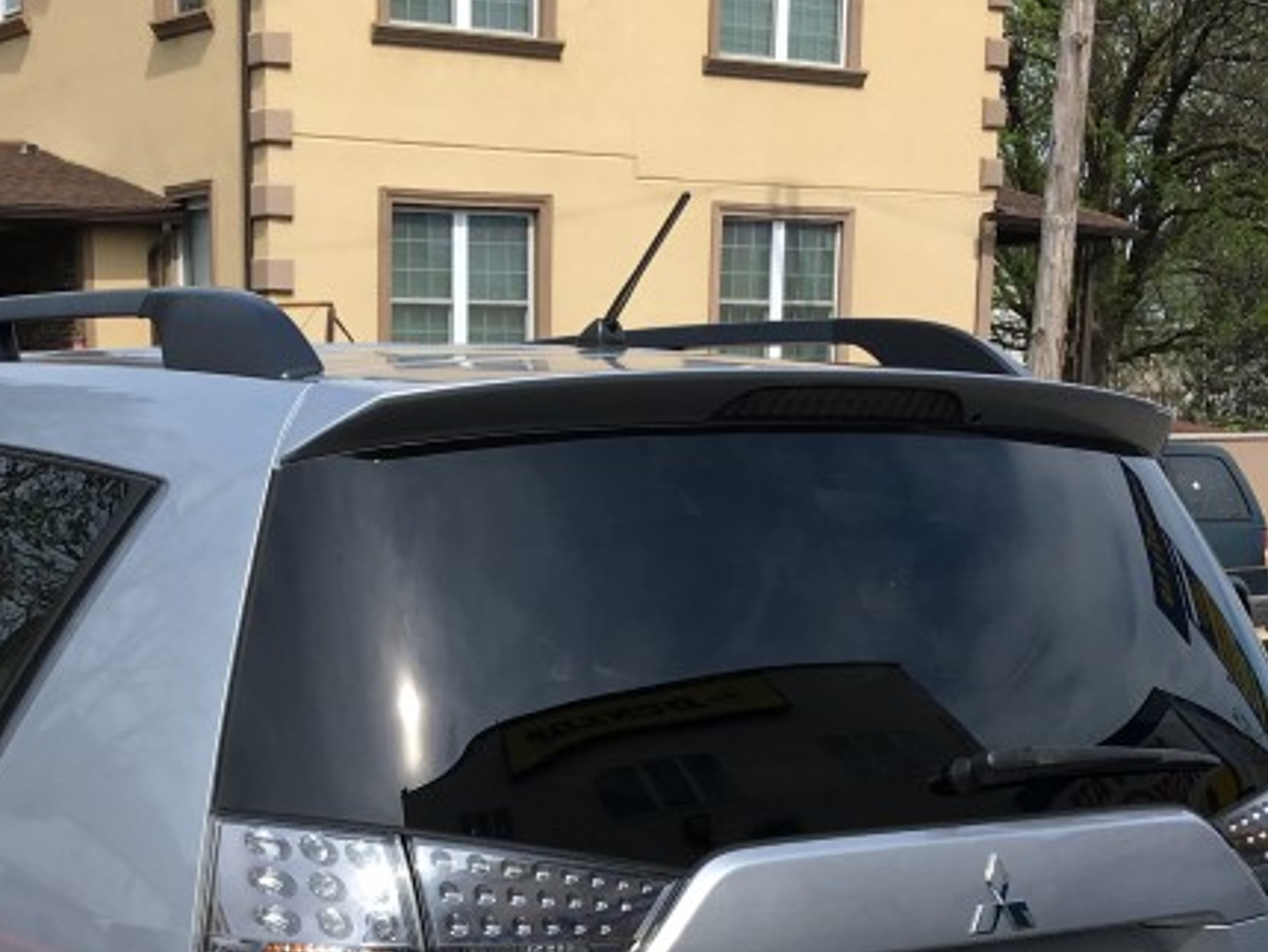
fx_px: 2529
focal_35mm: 69
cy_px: 990
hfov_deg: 27.9
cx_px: 372
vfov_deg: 20.5
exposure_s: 1/1221
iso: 25
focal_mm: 4.15
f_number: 2.2
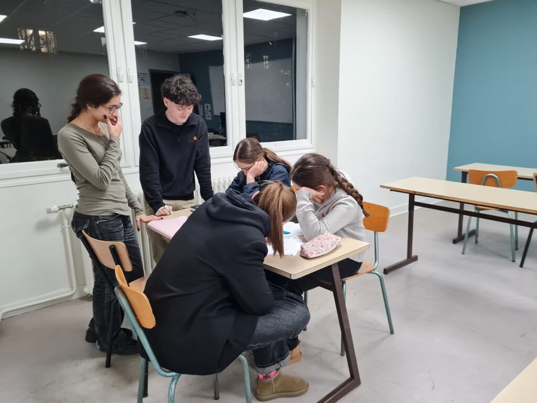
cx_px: 268
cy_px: 202
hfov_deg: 67.3
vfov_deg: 53.1
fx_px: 403
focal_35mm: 26
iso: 200
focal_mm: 5.4
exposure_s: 1/50
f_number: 1.8
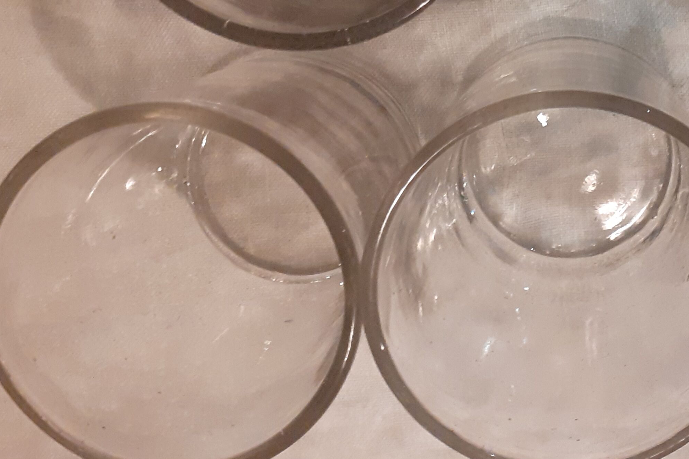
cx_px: 619
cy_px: 38
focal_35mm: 58
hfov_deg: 32.8
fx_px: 1110
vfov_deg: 22.7
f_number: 1.9
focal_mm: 3.6
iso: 250
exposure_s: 1/25
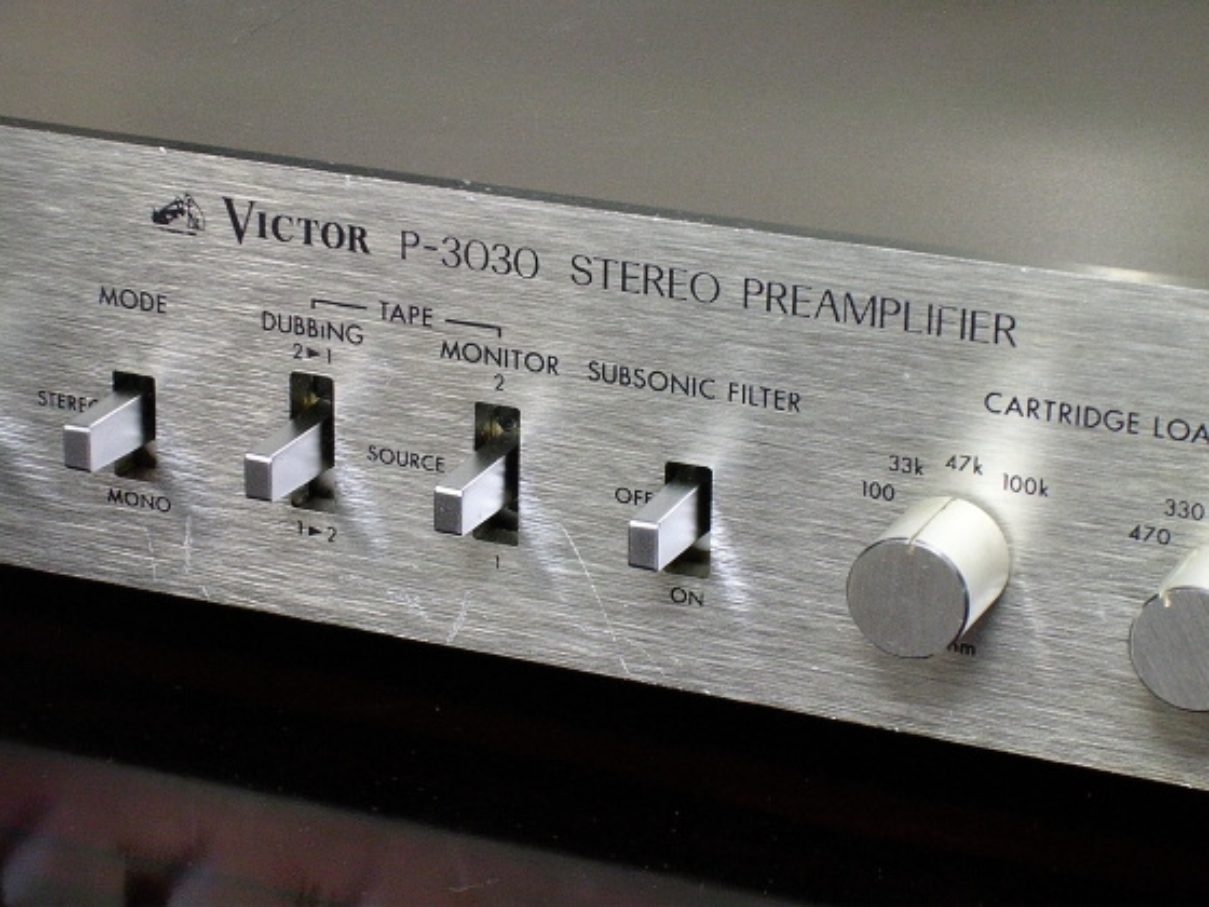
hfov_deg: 17.1
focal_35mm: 115
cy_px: 454
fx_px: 4016
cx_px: 604
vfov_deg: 12.9
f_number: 4.9
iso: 400
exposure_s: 1/2.9
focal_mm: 17.4
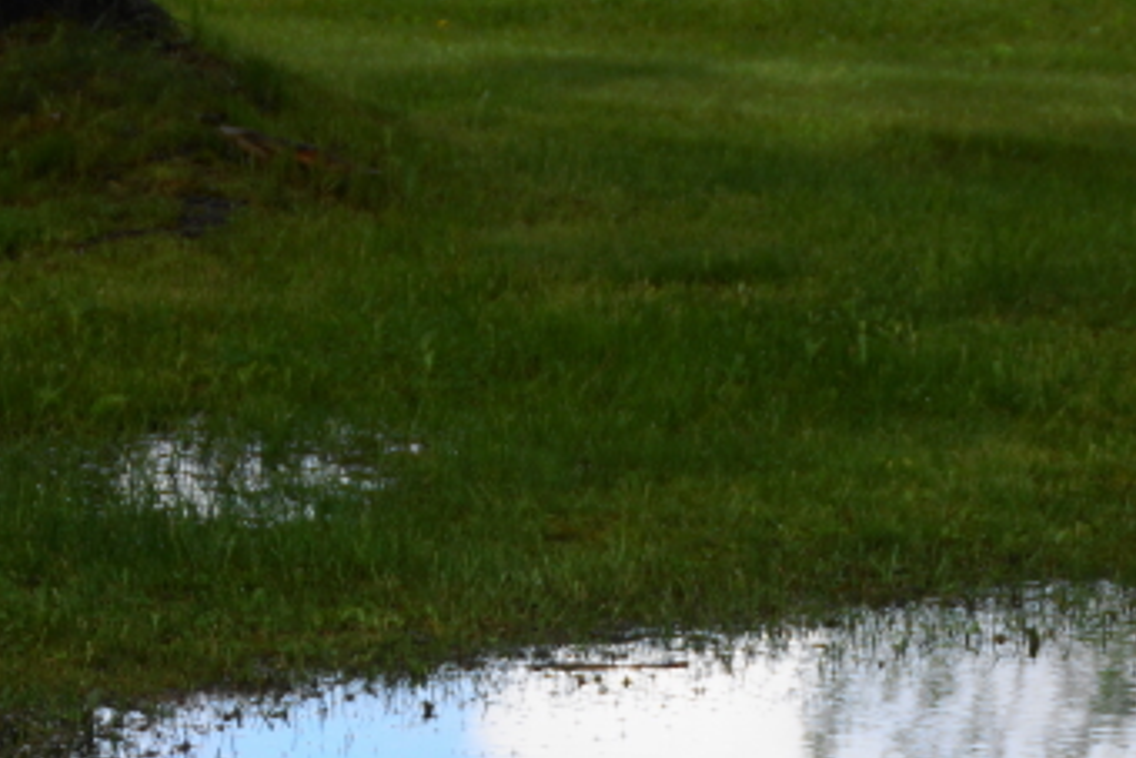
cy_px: 875
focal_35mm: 330
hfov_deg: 6.2
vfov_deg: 4.2
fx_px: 10432
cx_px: 698
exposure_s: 1/125
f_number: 5.6
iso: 100
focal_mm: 75
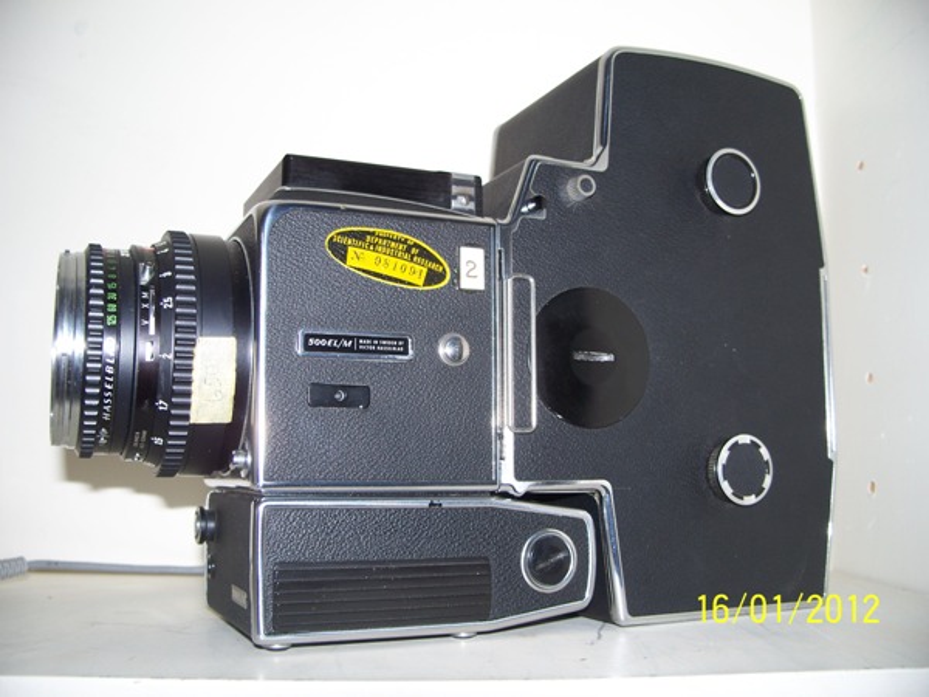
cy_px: 348
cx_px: 464
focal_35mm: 37
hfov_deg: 50.1
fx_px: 993
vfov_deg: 38.7
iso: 80
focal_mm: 7.8
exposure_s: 1/60
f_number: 2.8
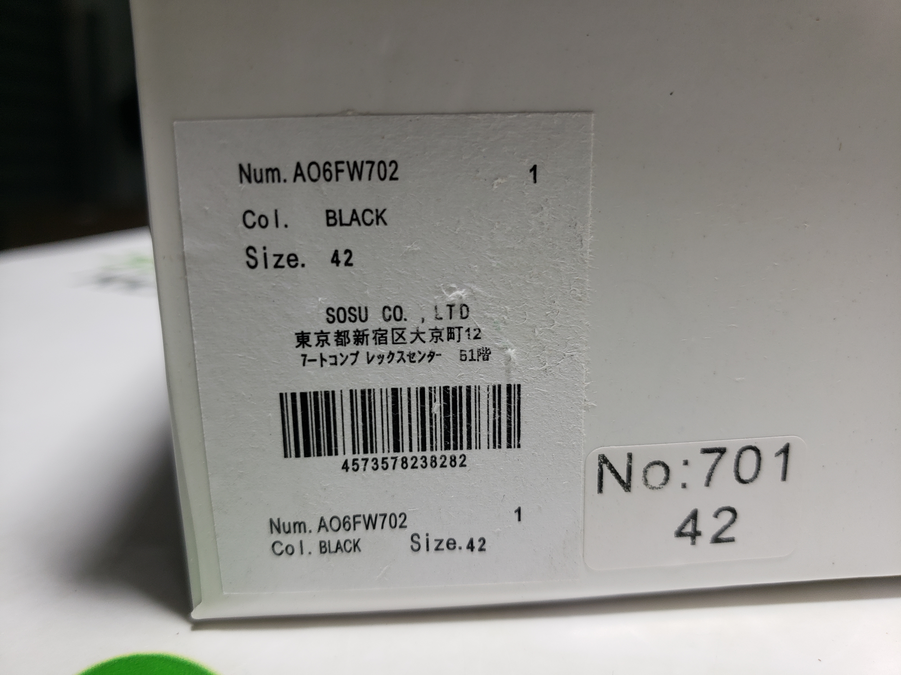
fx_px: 677
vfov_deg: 53.1
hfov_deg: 67.3
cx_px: 450
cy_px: 338
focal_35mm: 26
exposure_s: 1/192
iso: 50
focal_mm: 4.3
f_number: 1.5
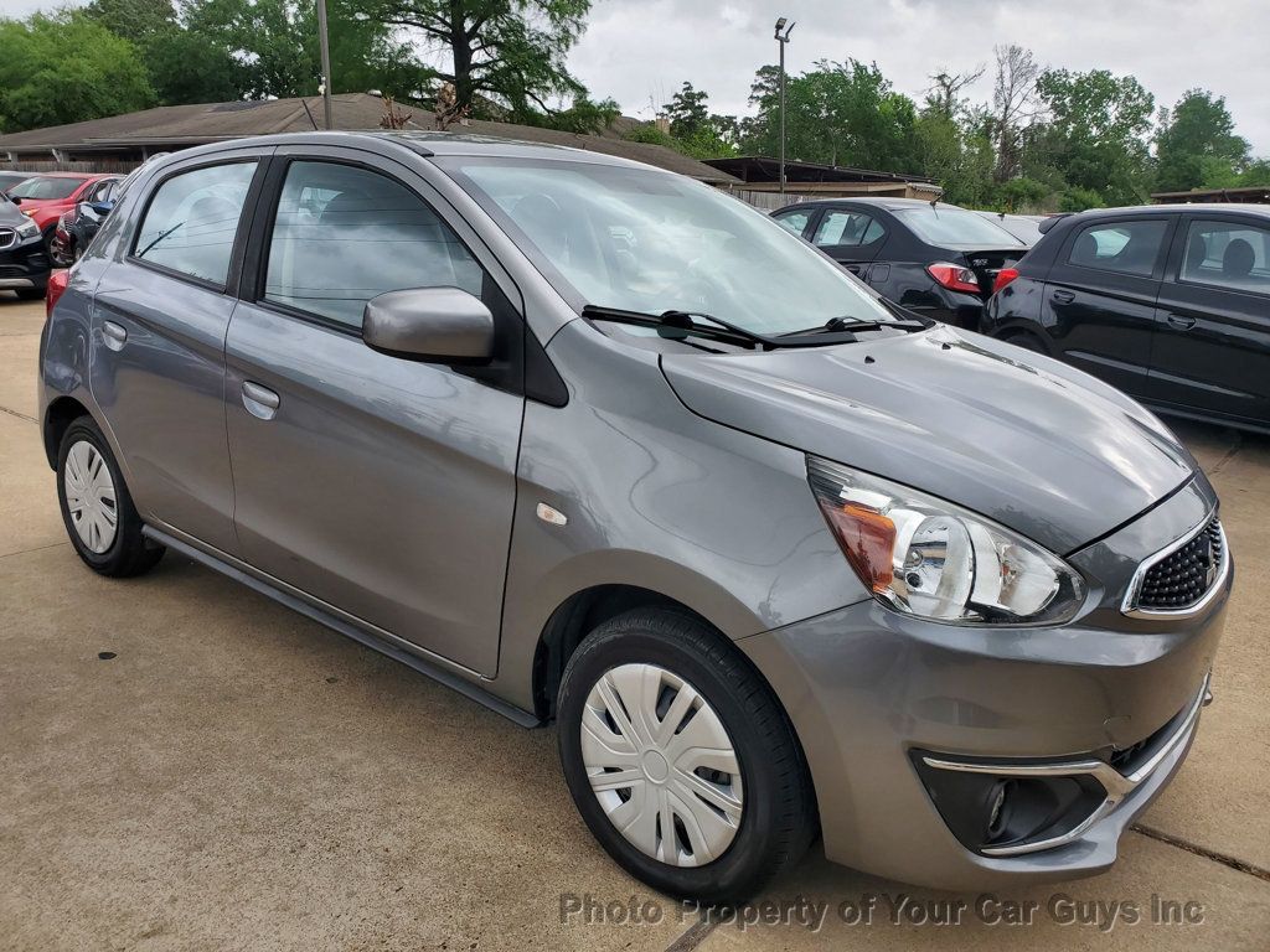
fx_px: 954
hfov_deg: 67.3
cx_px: 635
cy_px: 476
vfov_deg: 53.1
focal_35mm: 26
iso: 50
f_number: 2.4
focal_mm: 4.3
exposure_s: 1/188
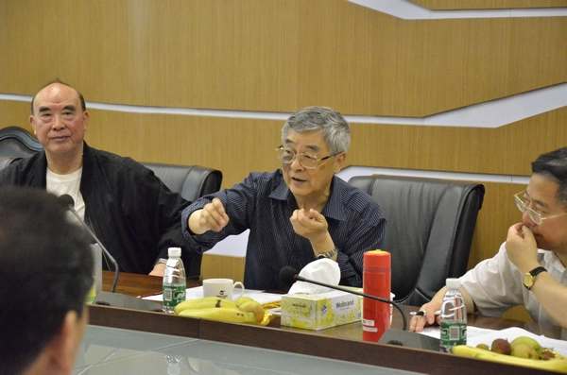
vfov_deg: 13.0
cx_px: 284
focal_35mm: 105
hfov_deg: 19.5
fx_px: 1650
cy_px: 188
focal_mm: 70
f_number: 5.3
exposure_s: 1/80
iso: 6400
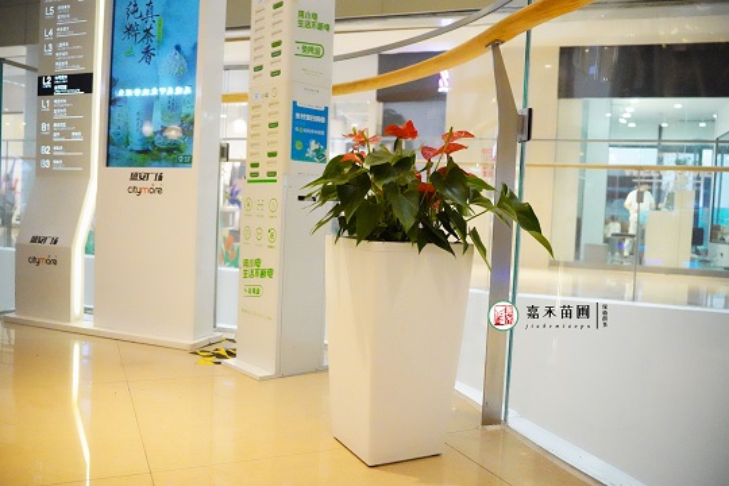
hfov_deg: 65.5
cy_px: 243
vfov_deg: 46.4
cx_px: 364
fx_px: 567
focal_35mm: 28
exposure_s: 1/8000
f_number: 2.8
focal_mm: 28
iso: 40000
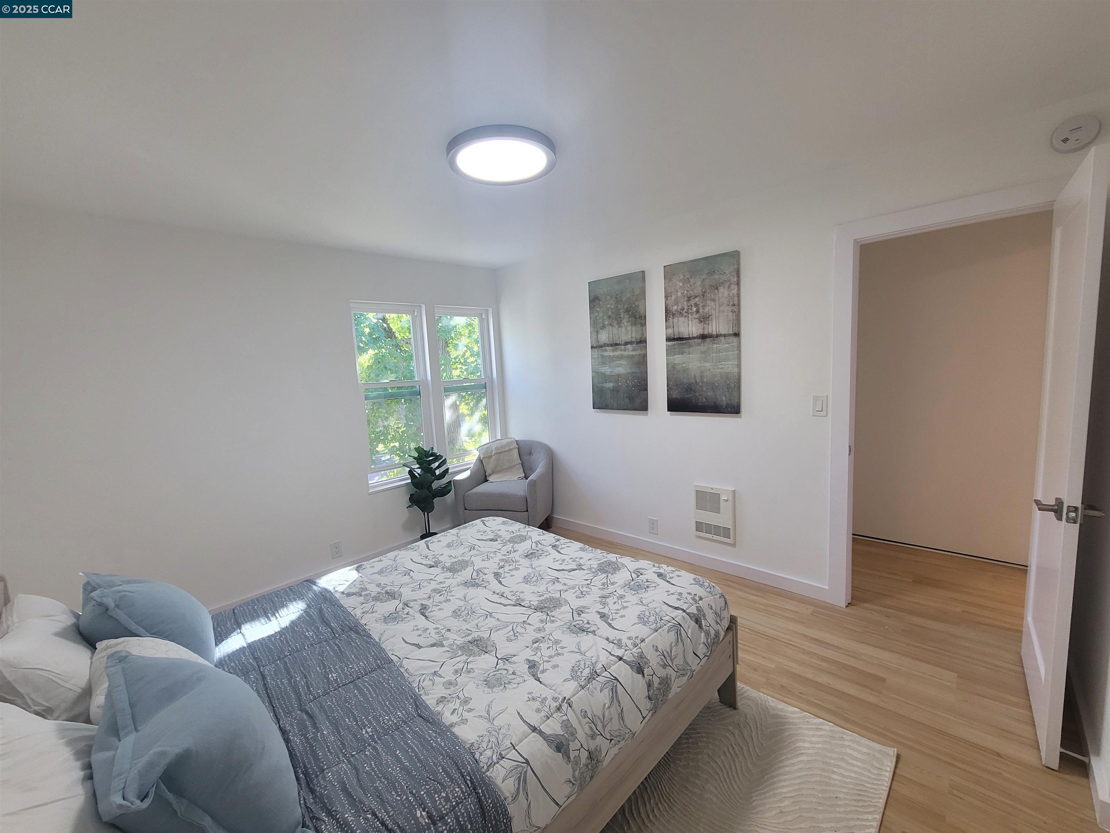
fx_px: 417
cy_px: 416
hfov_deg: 106.2
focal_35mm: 13
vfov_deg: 89.9
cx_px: 555
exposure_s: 1/60
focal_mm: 2.2
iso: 160
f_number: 2.2
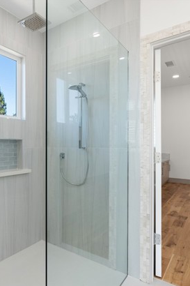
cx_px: 38
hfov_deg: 48.4
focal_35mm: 25
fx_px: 198
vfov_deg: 71.5
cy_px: 148
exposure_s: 1/100
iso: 640
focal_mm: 16
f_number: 9
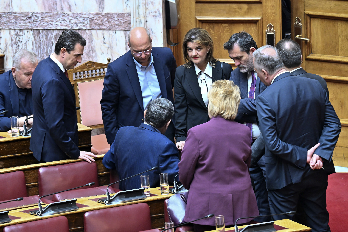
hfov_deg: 6.6
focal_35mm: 310
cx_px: 174
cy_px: 116
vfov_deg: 4.4
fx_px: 2997
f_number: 6
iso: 7200
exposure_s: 1/250
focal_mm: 310
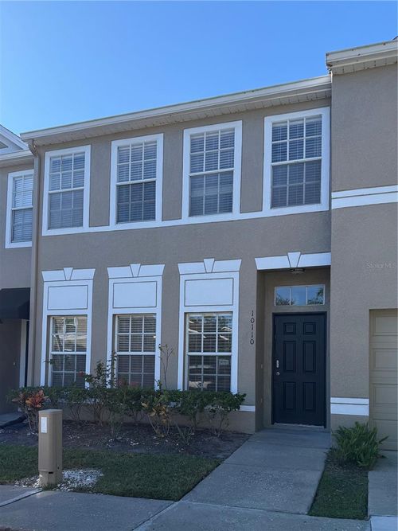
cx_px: 199
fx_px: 368
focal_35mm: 24
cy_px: 266
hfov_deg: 56.8
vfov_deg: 71.6
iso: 100
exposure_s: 1/2169
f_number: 1.78
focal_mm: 6.76
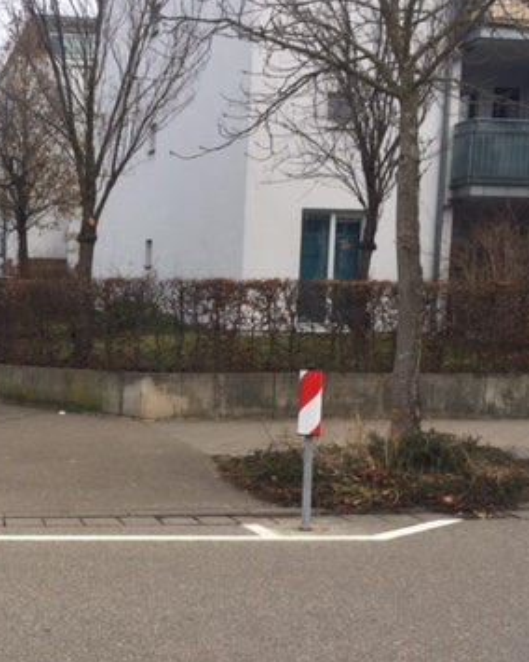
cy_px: 399
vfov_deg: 36.5
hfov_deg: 28.3
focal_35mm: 51
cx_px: 35
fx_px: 998
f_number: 2.2
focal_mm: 4.15
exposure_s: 1/138
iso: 32
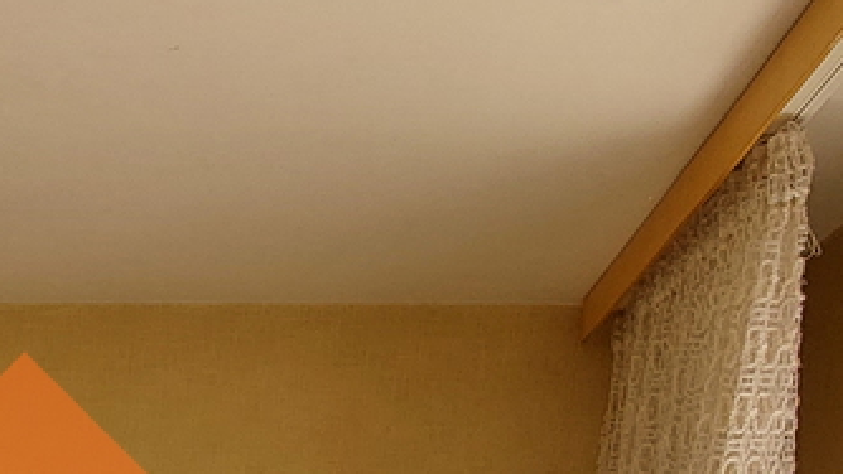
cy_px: 741
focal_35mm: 61
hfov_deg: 30.0
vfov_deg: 17.5
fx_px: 1364
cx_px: -134
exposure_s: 1/210
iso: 50
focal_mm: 1.74
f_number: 2.2
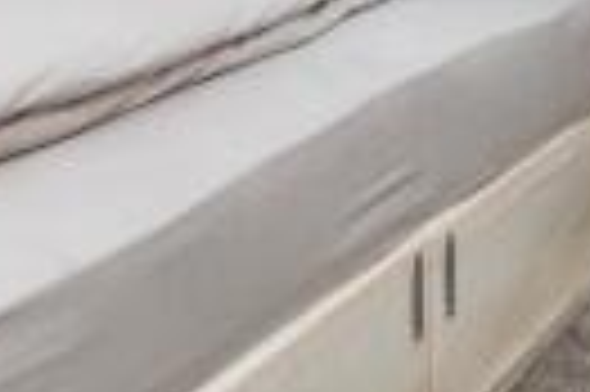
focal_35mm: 51
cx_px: 0
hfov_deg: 35.3
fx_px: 835
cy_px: -304
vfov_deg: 19.8
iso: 400
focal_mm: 14
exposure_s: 1/80
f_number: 8
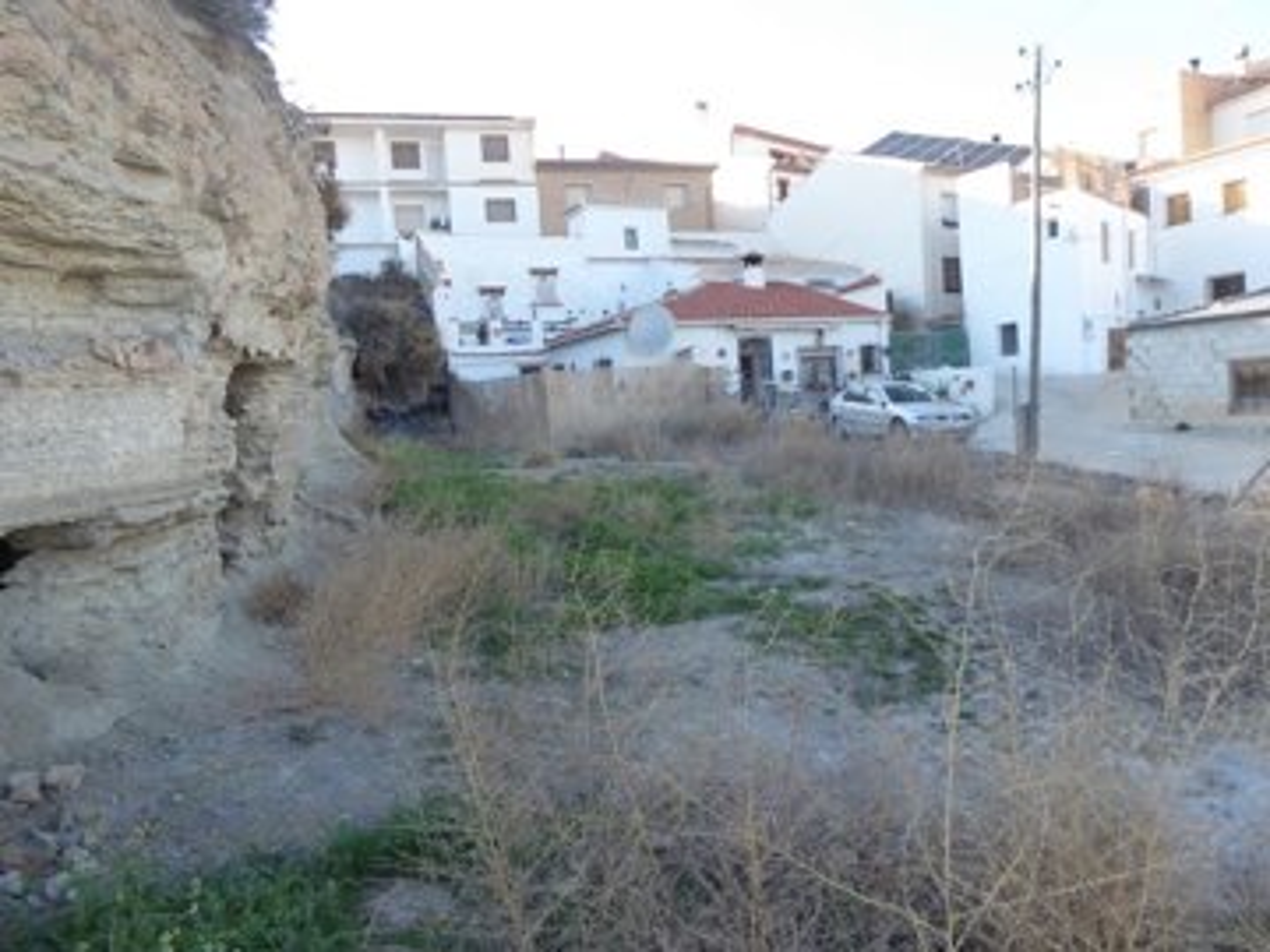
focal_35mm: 25
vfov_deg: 54.9
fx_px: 917
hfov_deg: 69.4
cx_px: 635
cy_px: 476
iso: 200
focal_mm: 4.3
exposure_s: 1/250
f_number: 3.3
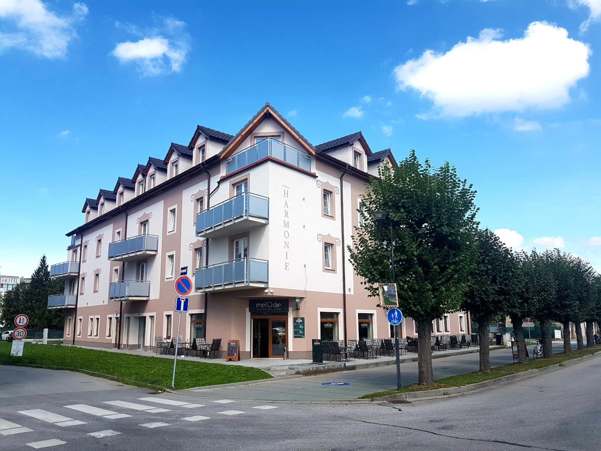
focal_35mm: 26
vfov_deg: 53.1
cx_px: 300
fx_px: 451
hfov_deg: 67.3
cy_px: 226
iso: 40
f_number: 1.7
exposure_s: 1/1400
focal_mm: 4.2
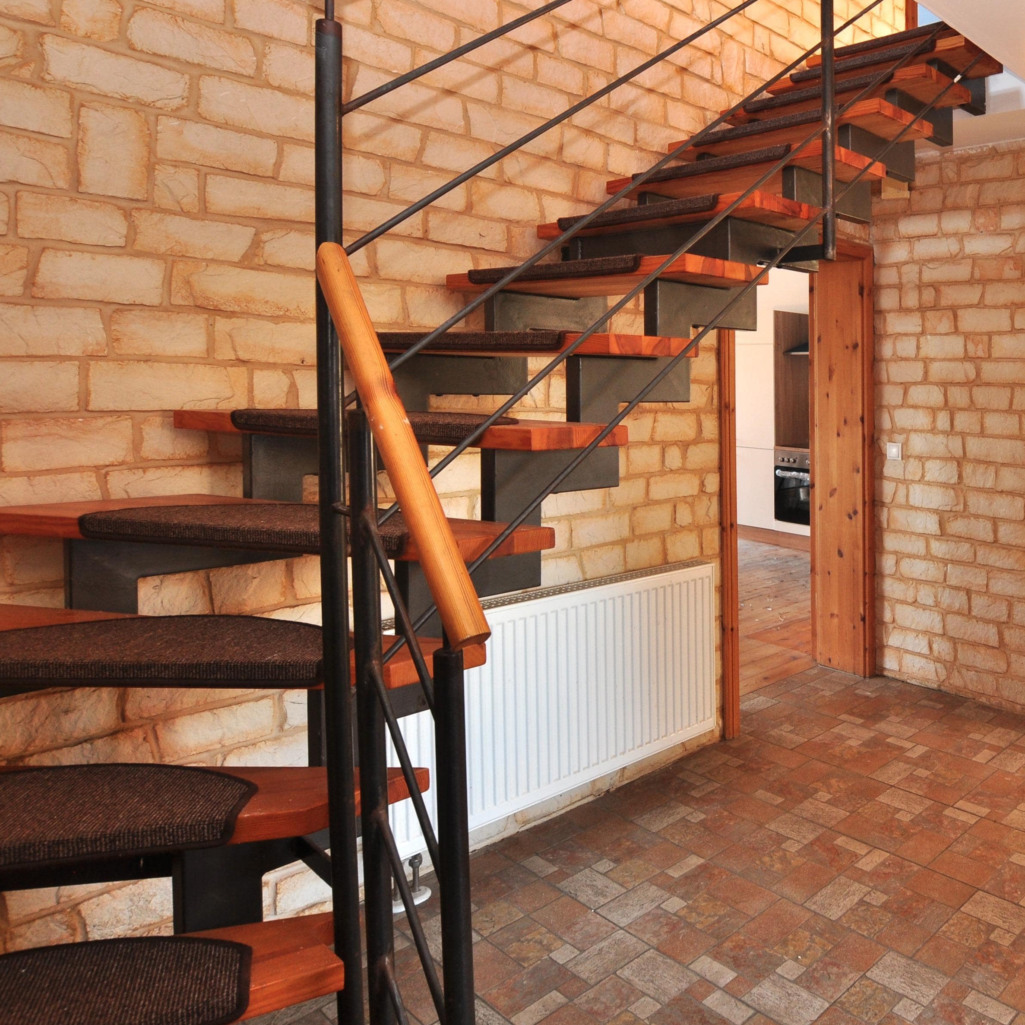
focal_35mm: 23
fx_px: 771
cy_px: 427
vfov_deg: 66.8
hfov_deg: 60.4
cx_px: 856
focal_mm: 10
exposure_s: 1/1.6
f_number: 9
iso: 200
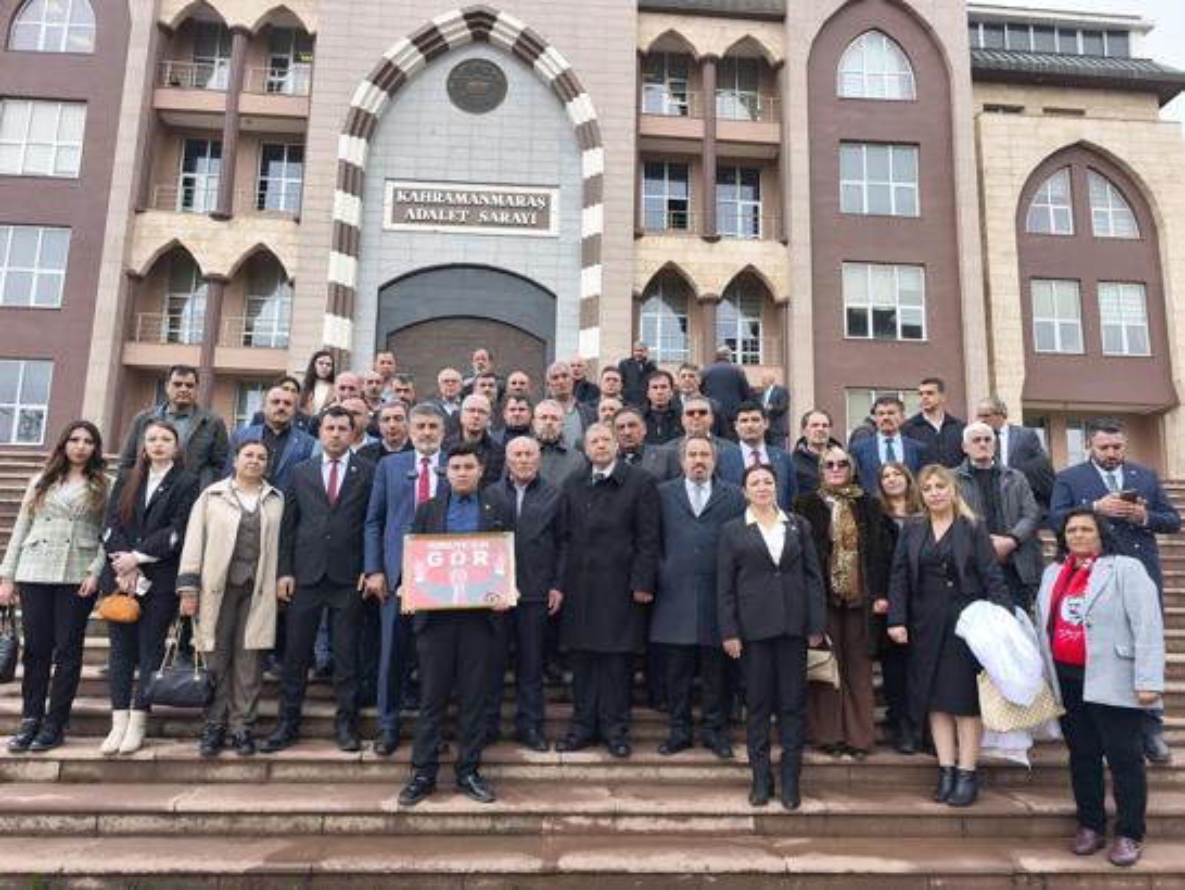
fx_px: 788
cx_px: 592
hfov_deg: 73.9
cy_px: 445
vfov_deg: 58.9
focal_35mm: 23
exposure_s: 1/398
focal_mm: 6.57
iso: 50
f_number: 1.6
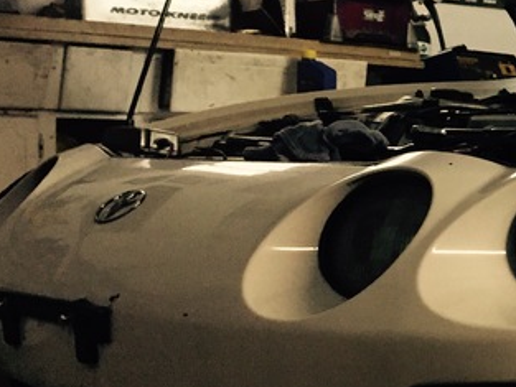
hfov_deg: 19.9
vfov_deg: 17.0
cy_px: 202
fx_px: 1297
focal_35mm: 87
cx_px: 739
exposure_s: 1/15
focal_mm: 4.15
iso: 250
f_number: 2.2
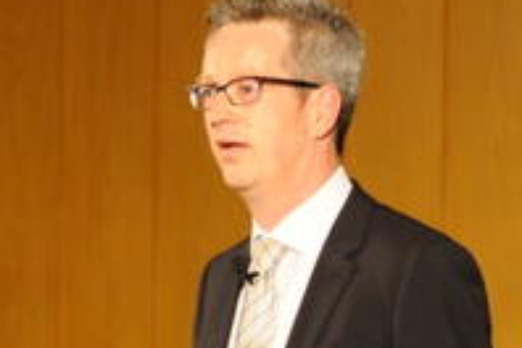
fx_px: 9577
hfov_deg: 3.1
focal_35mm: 661
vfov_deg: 2.1
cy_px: 345
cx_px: 688
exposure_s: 1/60
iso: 640
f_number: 5
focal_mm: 145
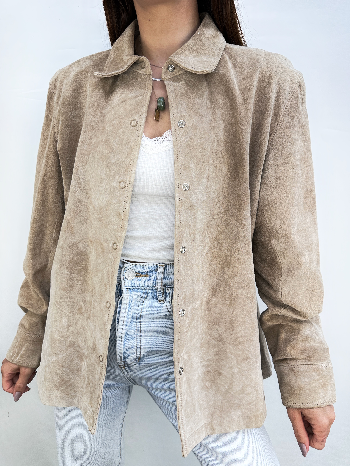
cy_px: 233
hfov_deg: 56.8
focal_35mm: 24
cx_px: 175
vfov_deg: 71.6
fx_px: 324
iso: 80
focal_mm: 6.86
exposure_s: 1/291
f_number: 1.78
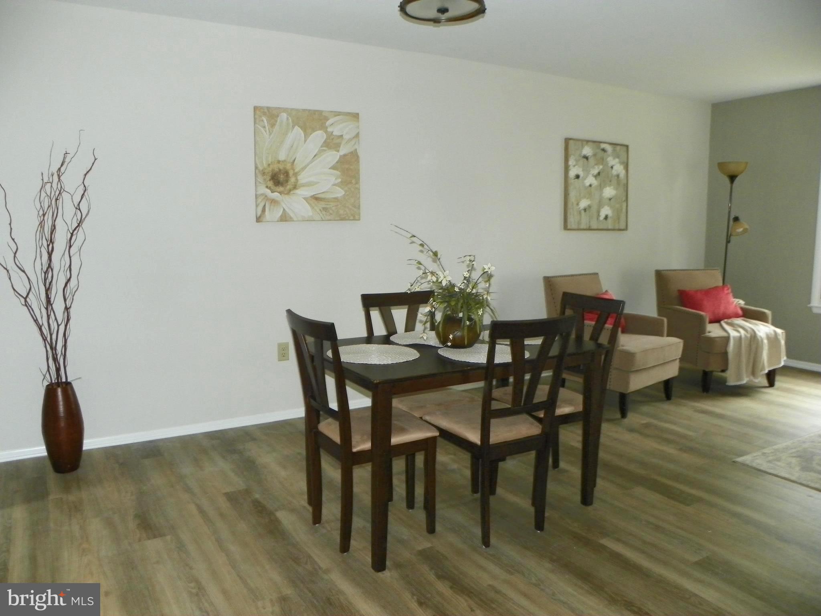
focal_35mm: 26
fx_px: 617
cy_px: 308
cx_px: 410
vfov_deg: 53.1
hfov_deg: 67.3
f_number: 2.8
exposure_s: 1/30
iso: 200
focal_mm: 4.6
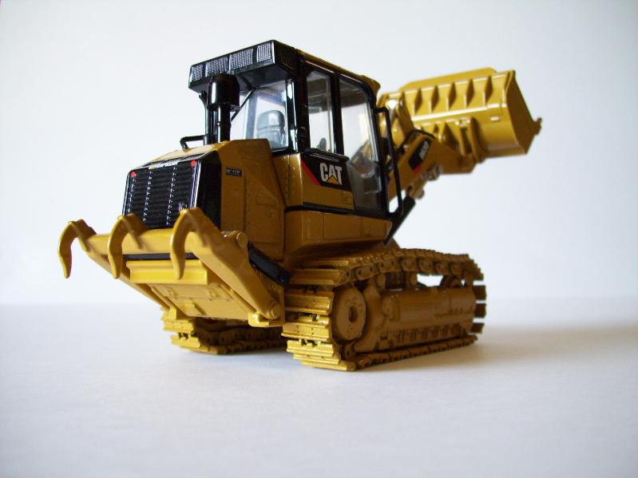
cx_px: 319
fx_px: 627
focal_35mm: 34
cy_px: 239
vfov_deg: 41.8
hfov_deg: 54.0
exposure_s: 1/10
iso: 160
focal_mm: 5.7
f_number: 2.9
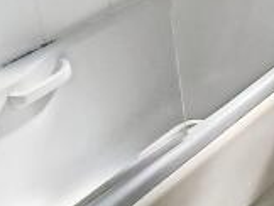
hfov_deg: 18.3
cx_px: 506
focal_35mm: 82
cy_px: -155
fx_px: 650
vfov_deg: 15.6
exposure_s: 1/200
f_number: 2
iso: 50
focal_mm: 1.82
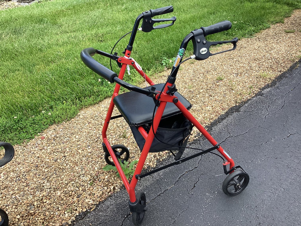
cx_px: 150
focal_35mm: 31
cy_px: 113
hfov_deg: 58.3
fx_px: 270
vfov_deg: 45.4
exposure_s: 1/261
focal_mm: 3.3
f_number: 2.4
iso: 25
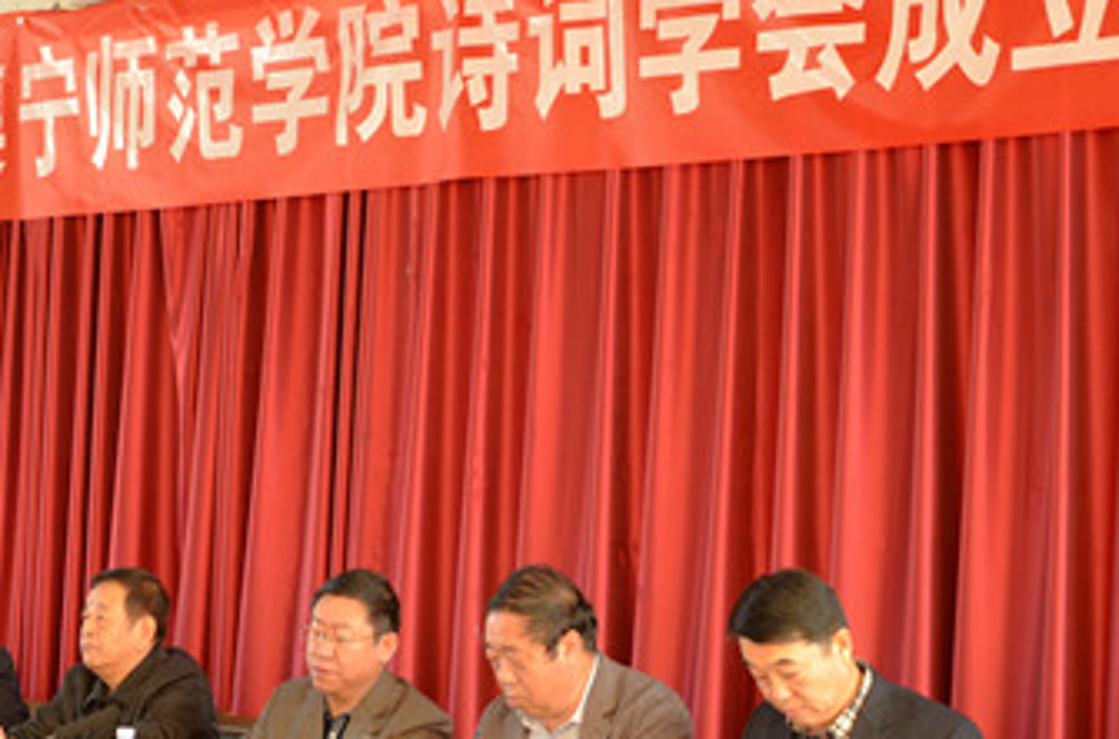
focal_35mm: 95
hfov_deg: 21.4
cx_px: 301
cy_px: 371
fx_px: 2945
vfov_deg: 14.3
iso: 400
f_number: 4.2
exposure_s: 1/30
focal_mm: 34
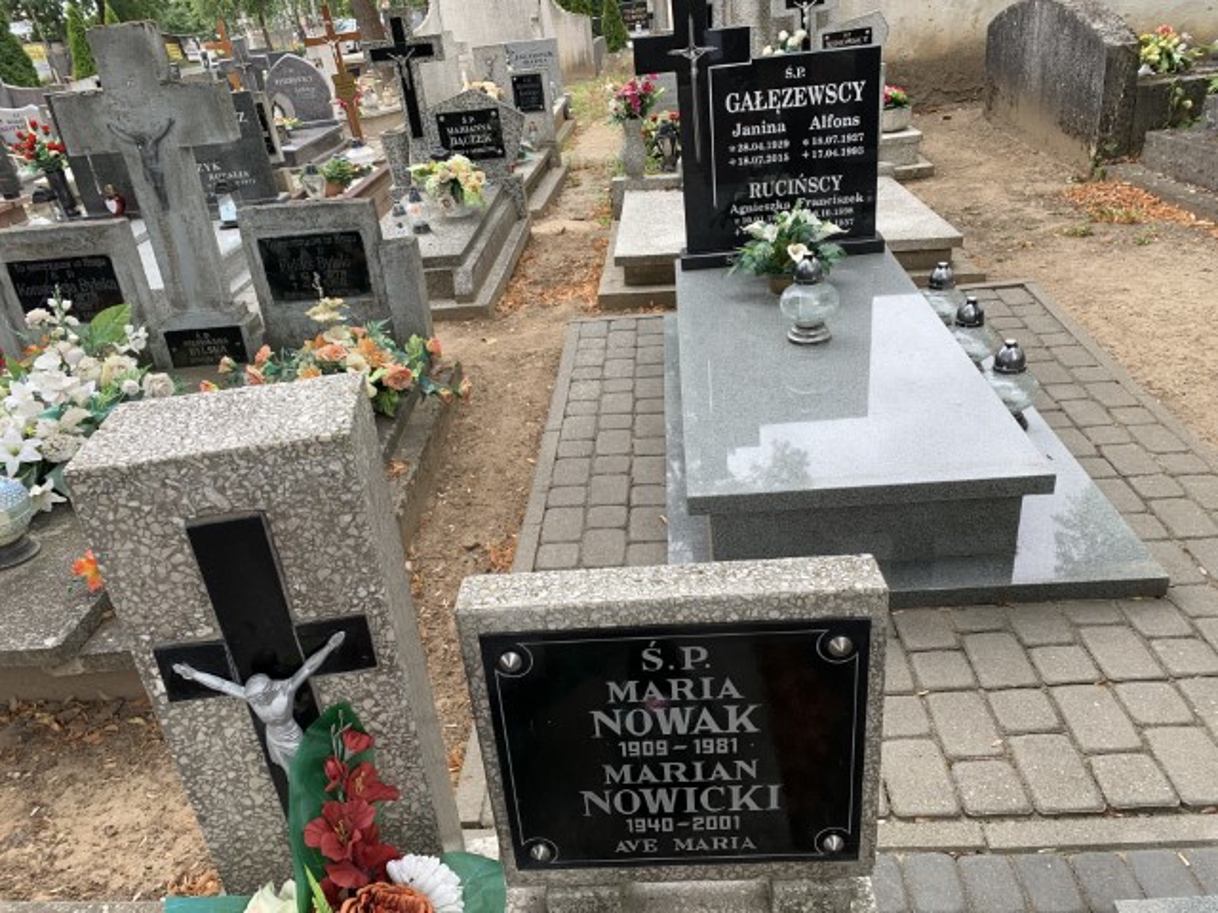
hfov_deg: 67.3
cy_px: 456
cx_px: 609
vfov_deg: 53.1
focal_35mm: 26
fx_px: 915
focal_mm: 4.25
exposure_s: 1/234
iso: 25
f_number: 1.8
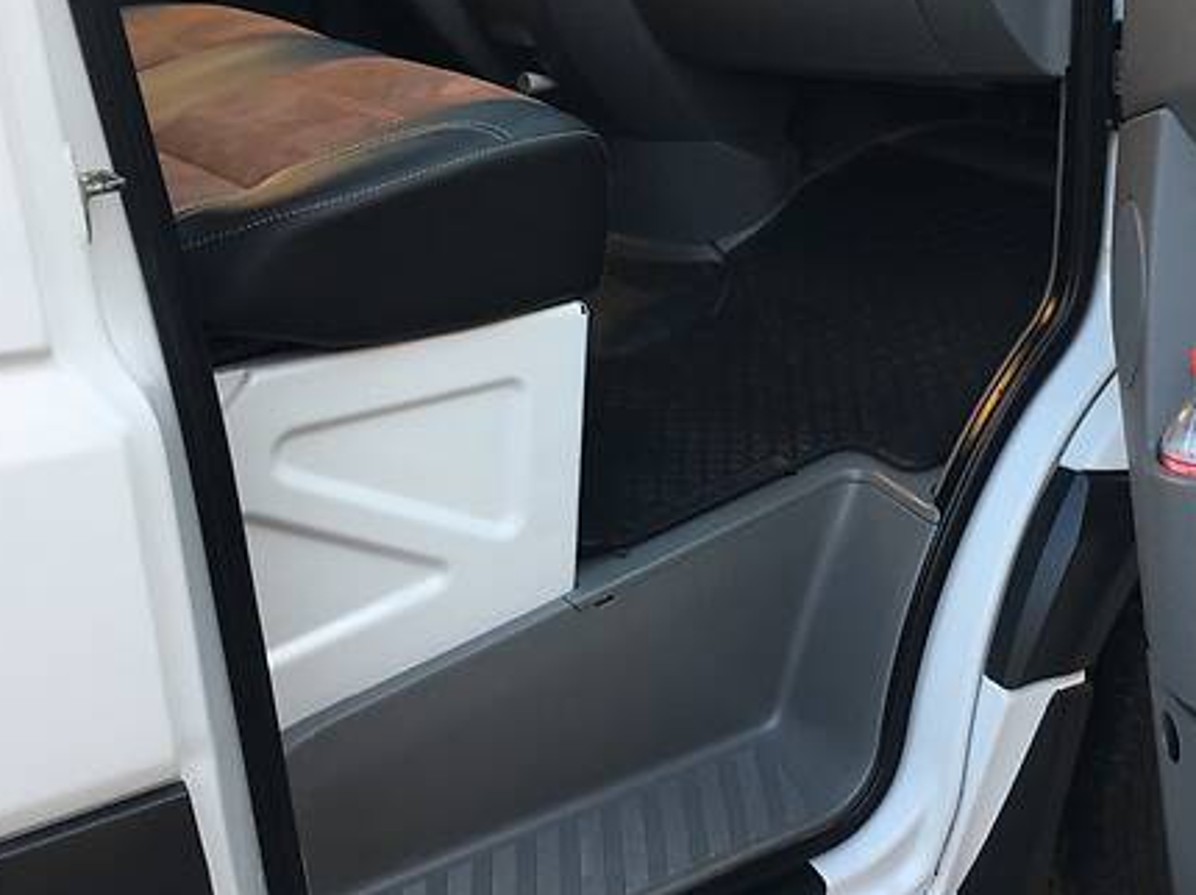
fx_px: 1865
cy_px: 375
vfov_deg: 27.0
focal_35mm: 54
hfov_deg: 35.1
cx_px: 826
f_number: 2.2
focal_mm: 4.2
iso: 40
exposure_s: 1/100
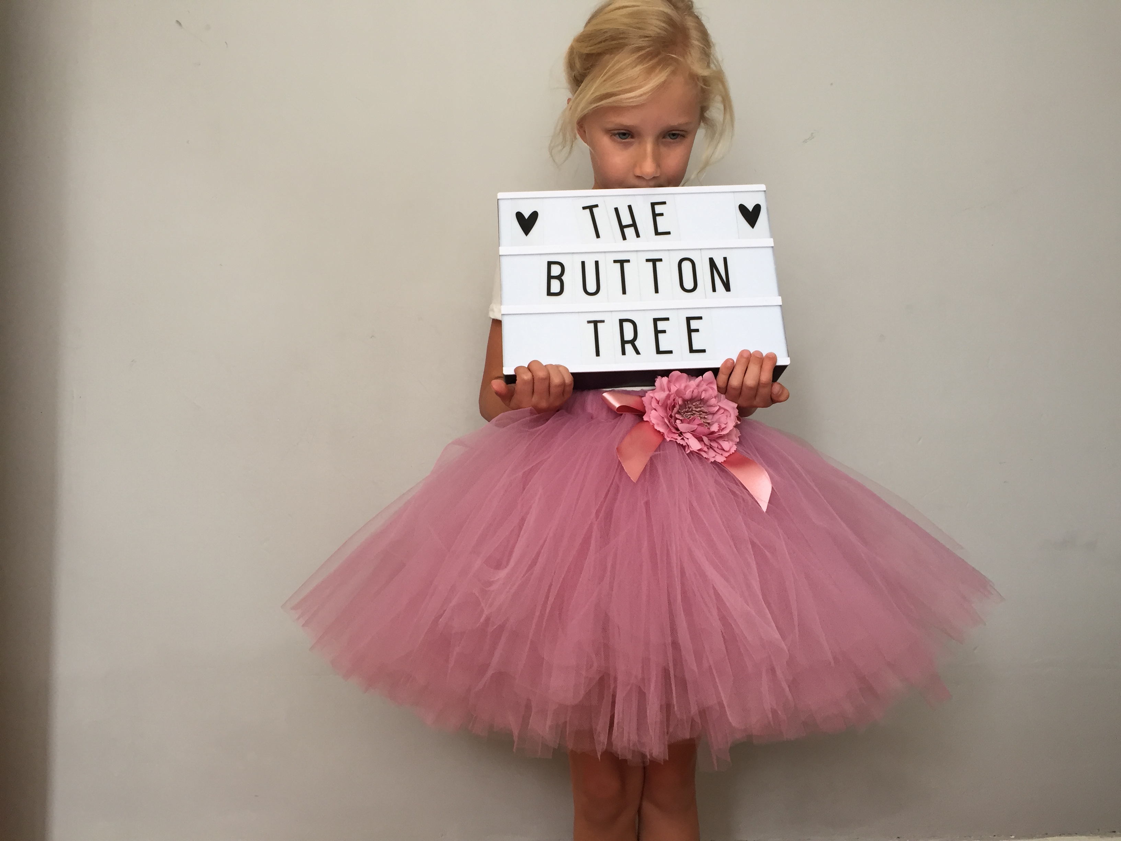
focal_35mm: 29
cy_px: 420
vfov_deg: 48.2
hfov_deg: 61.7
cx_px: 560
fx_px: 939
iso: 32
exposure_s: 1/33
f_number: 2.2
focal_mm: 4.15
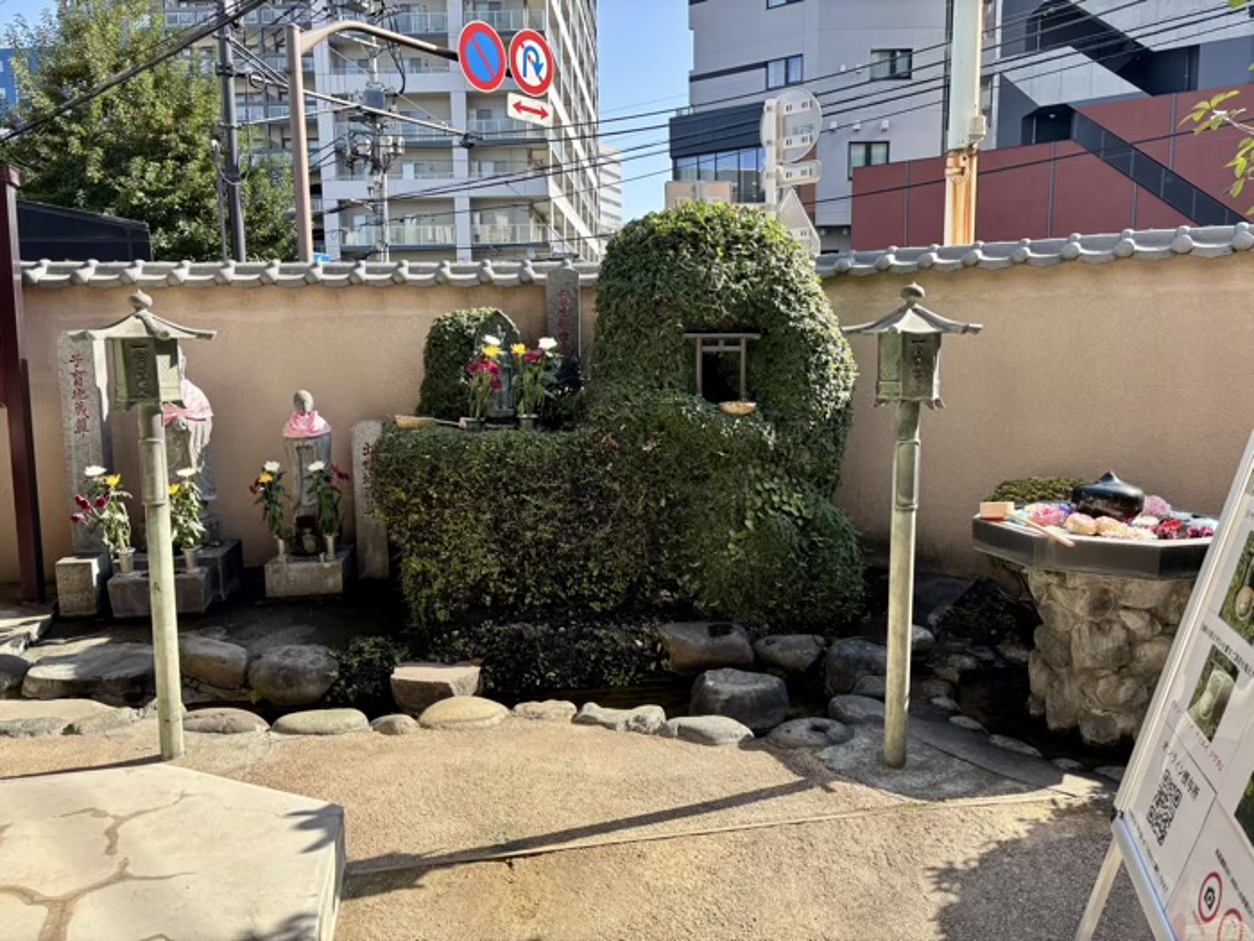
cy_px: 470
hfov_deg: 67.3
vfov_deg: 53.1
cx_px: 627
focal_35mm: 26
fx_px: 942
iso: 50
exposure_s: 1/707
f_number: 1.6
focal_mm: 5.96
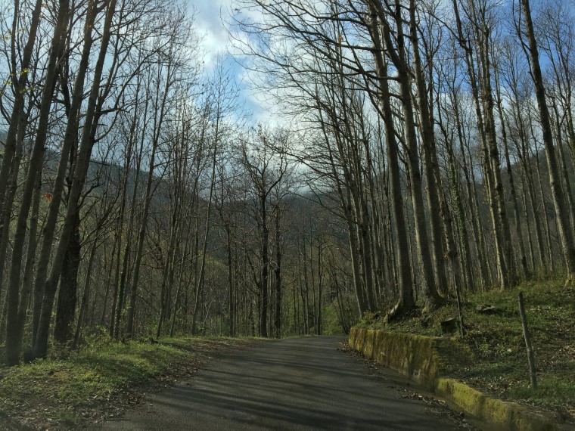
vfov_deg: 48.2
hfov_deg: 61.7
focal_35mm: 29
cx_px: 288
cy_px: 216
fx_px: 482
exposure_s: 1/1399
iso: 25
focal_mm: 4.15
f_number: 2.2
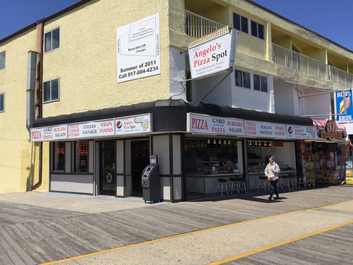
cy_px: 132
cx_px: 176
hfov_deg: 61.7
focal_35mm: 29
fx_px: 296
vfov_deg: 48.2
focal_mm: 4.15
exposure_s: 1/3597
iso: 32
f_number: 2.2
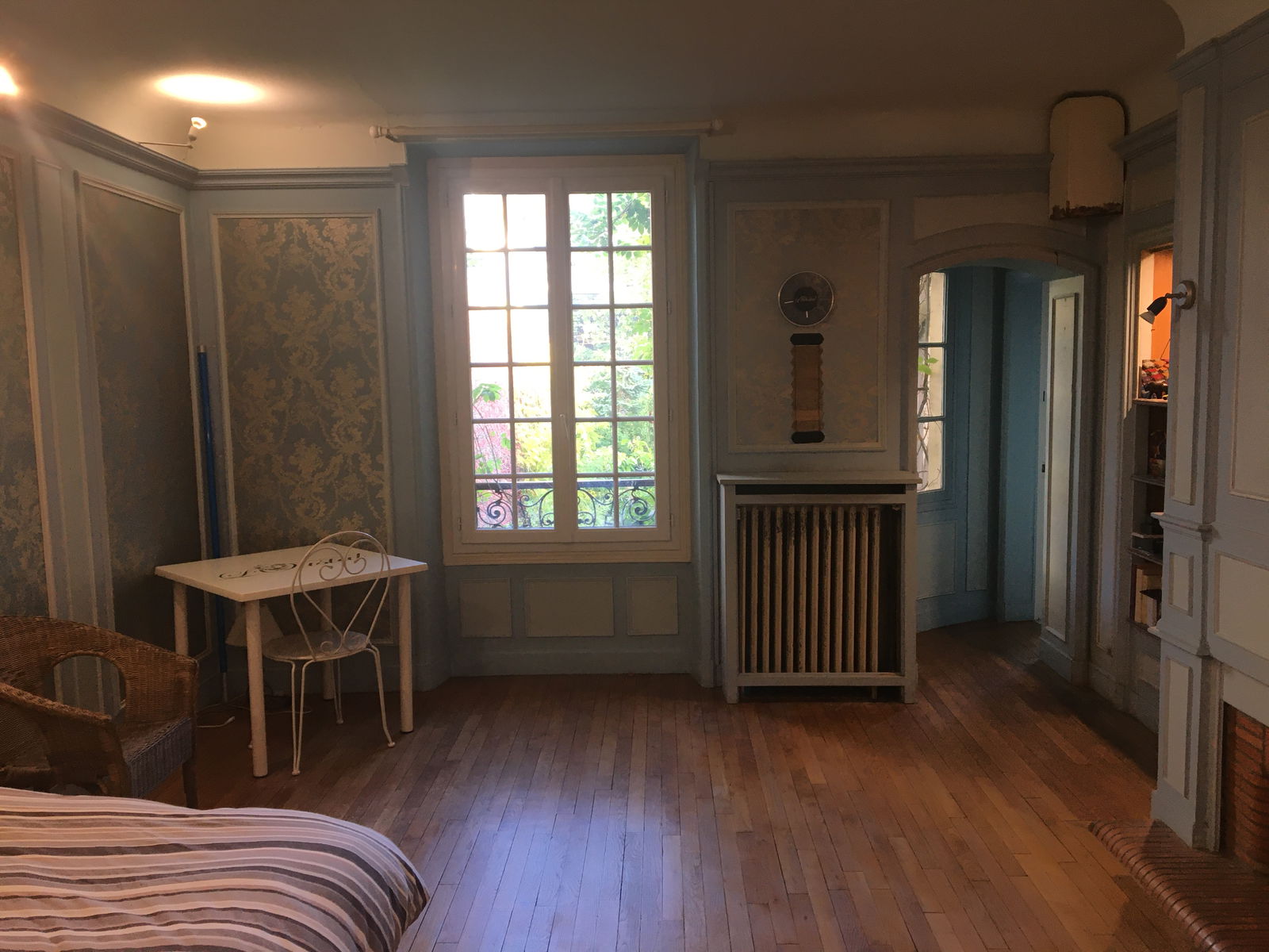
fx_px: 1063
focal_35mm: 29
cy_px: 476
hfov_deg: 61.7
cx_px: 634
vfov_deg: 48.2
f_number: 2.2
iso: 80
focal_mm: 4.15
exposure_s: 1/33
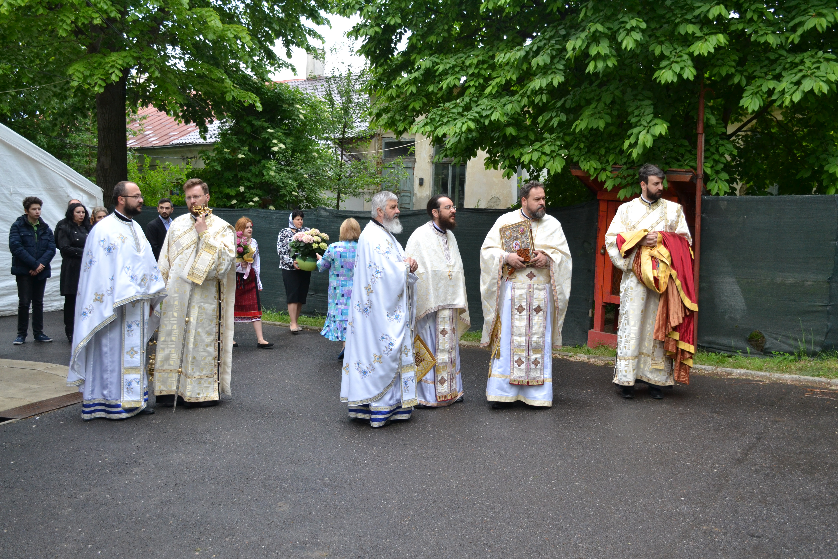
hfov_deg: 55.1
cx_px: 419
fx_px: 803
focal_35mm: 34
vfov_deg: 38.4
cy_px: 280
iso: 800
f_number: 5.6
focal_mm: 23
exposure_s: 1/400
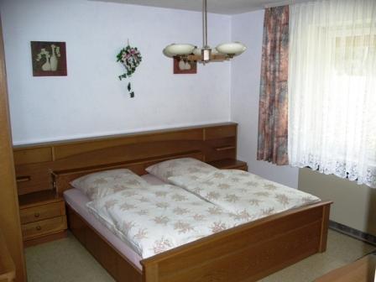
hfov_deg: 55.4
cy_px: 141
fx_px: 358
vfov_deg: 42.9
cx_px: 188
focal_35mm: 33
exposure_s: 1/60
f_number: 2.8
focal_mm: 7.1
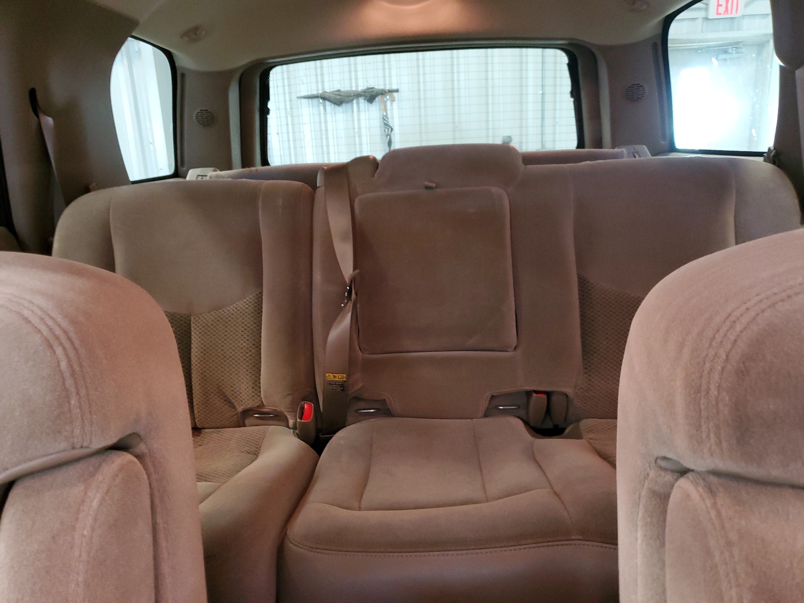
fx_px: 604
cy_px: 302
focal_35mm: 26
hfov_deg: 67.3
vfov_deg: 53.1
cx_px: 402
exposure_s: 1/17
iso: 294
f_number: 1.5
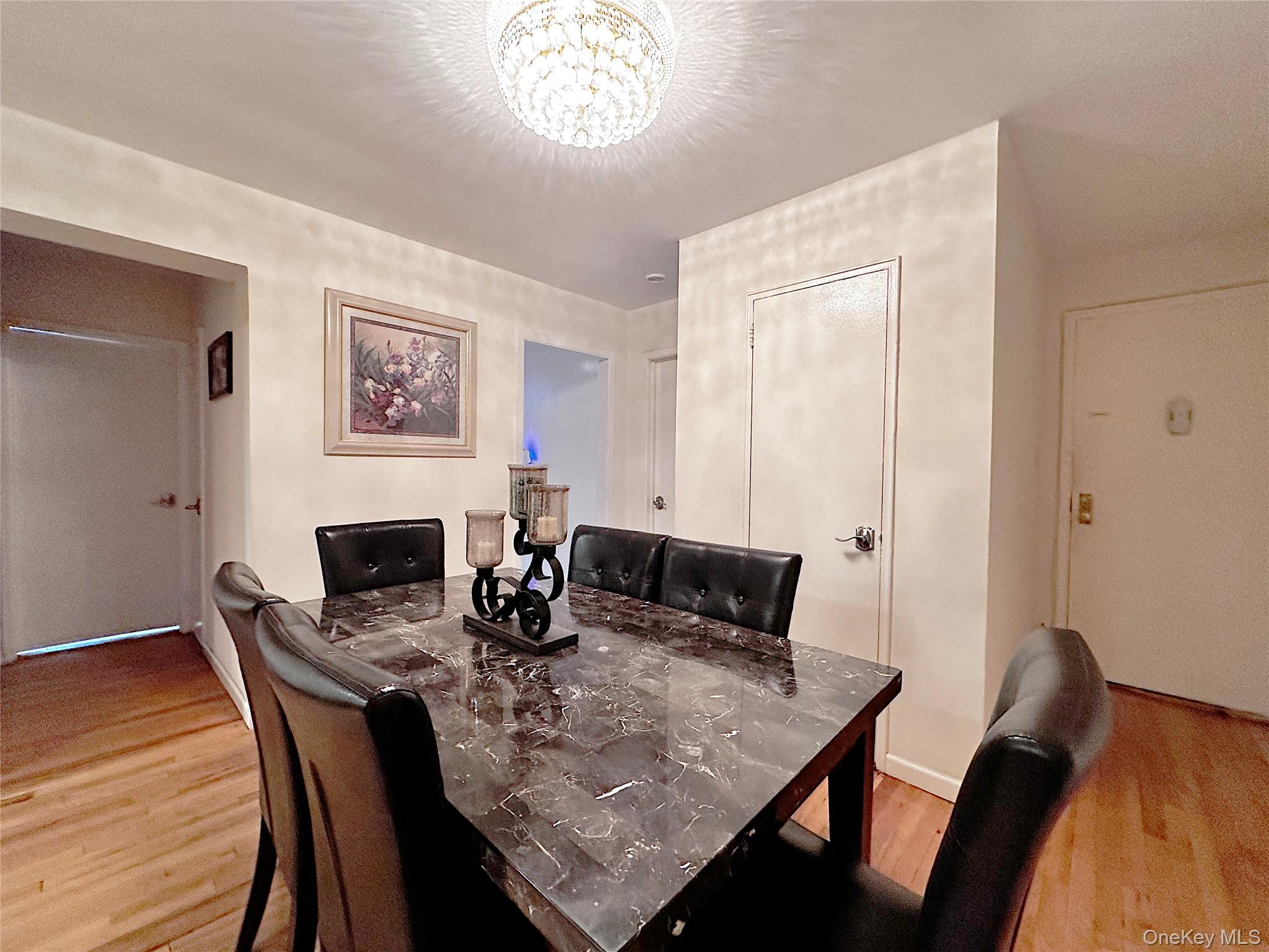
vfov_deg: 85.7
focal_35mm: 14
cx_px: 634
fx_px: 513
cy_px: 476
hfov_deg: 102.1
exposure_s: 1/60
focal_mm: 2.22
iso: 500
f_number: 2.2
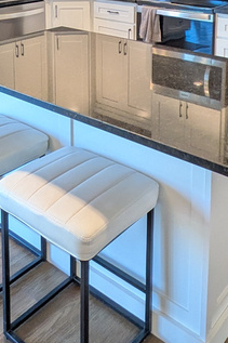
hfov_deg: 28.6
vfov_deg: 37.4
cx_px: 106
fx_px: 447
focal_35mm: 47
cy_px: -1
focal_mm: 1.83
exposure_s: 1/60
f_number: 2.2
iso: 261
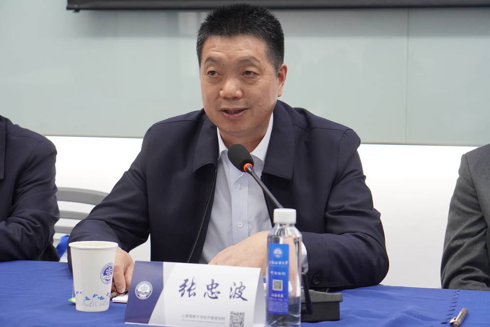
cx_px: 245
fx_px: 1021
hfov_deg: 27.0
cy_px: 164
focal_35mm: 75
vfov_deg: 18.2
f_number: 4
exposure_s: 1/160
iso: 2000
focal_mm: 50
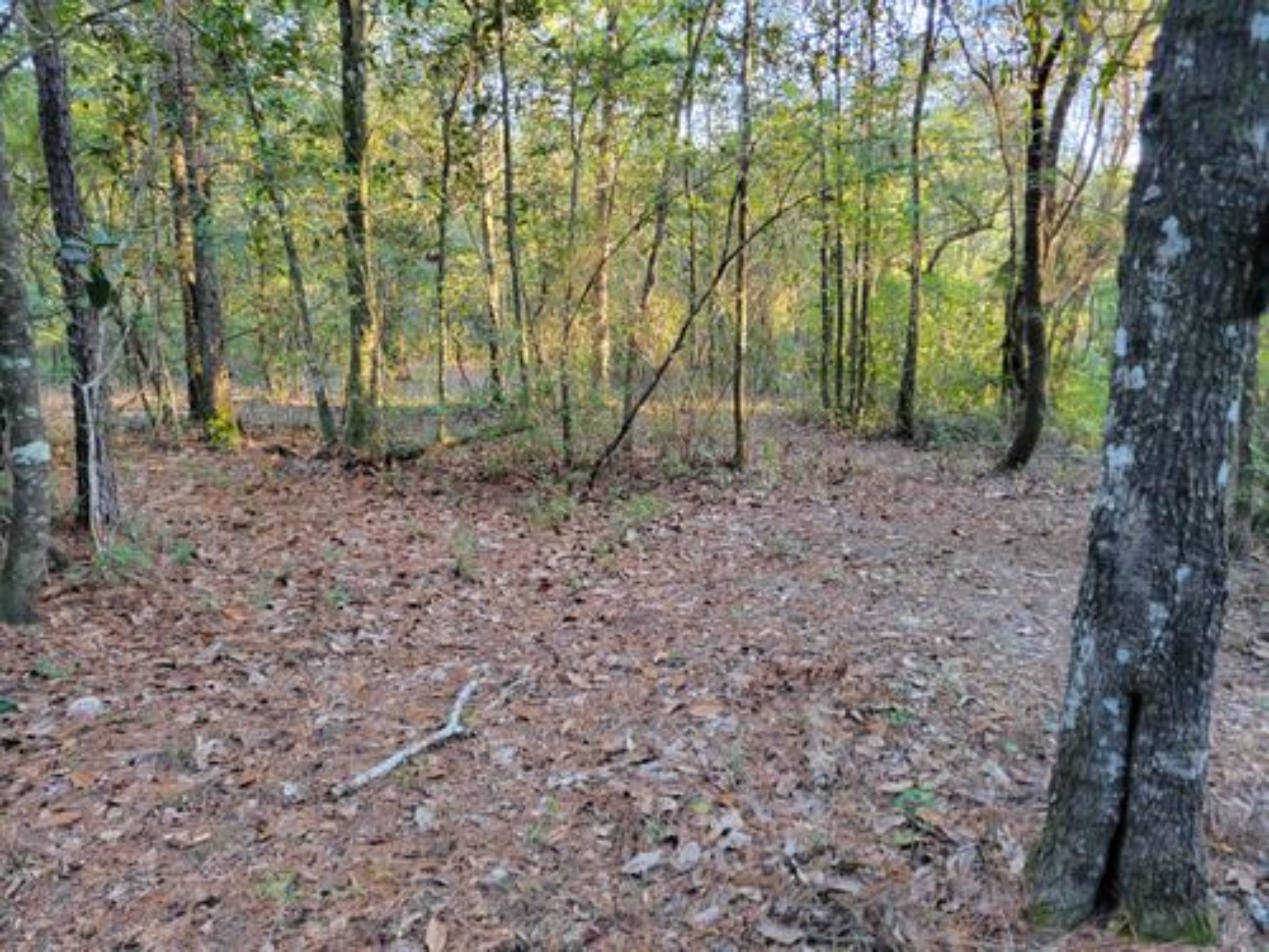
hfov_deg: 67.3
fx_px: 953
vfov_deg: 53.1
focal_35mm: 26
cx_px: 634
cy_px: 476
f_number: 1.8
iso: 200
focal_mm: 5.4
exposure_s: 1/40
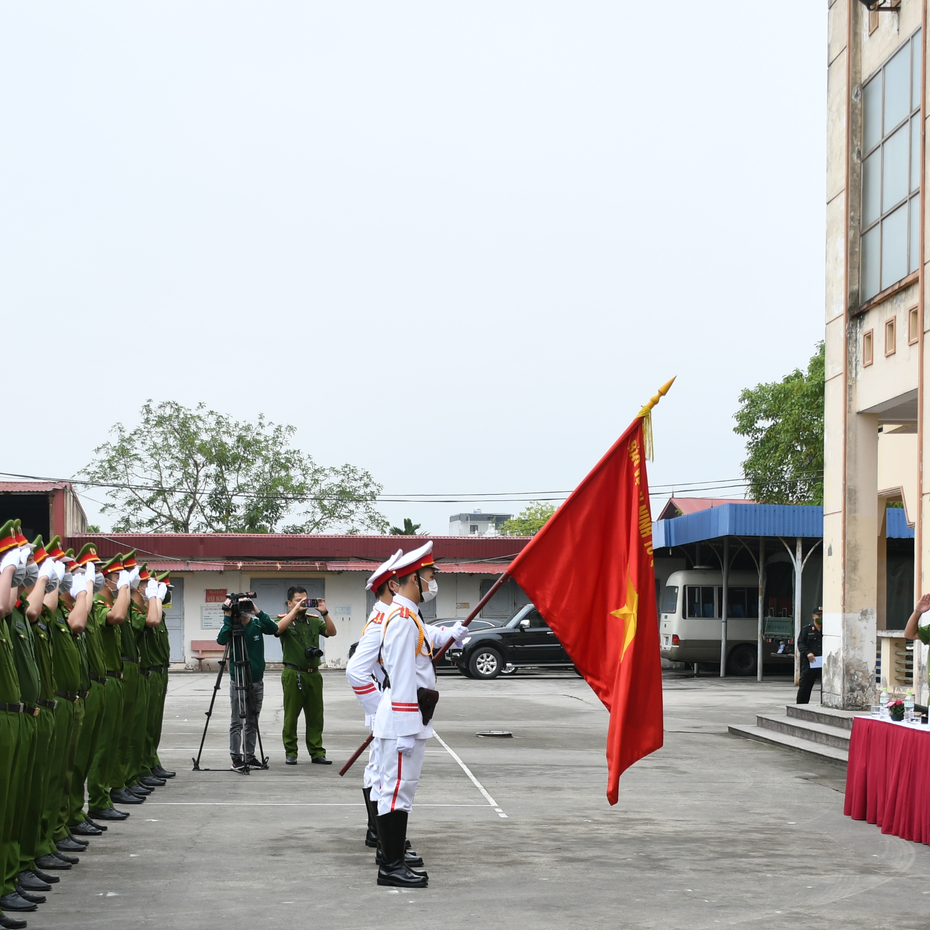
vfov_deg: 27.1
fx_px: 1915
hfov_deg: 27.3
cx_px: 469
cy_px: 632
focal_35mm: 63
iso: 250
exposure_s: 1/200
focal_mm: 24
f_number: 5
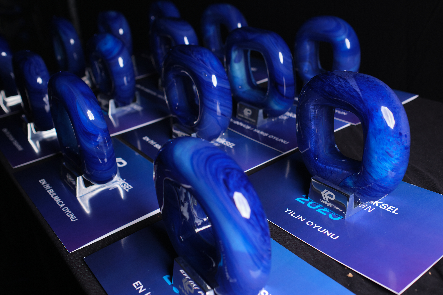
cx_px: 222
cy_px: 148
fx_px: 431
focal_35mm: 35
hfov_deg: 54.4
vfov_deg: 37.9
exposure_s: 1/160
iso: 320
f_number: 3.2
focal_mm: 23
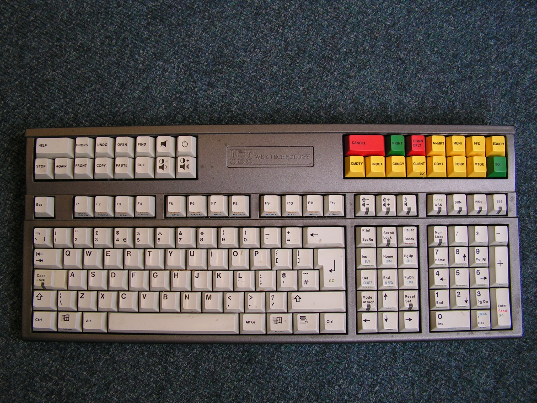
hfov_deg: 51.4
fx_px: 558
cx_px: 268
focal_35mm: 36
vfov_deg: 39.7
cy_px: 202
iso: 64
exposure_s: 1/80
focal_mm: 6
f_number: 3.2
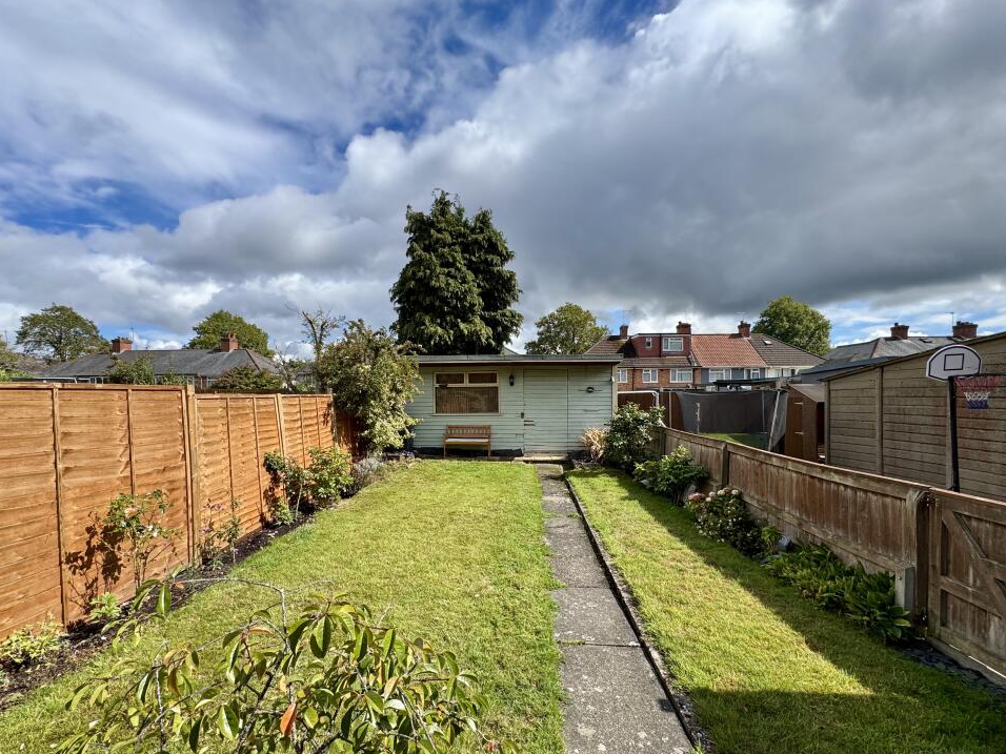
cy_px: 402
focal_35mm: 15
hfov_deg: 98.2
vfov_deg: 81.6
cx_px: 499
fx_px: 436
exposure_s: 1/1323
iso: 50
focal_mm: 2.22
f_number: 2.2
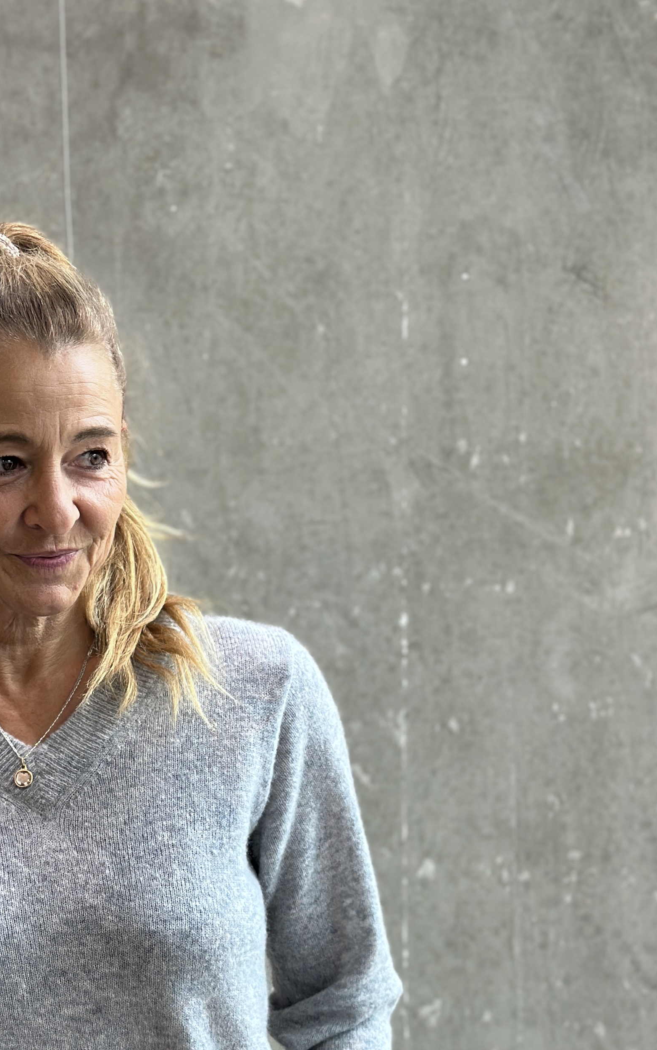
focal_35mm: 82
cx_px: 41
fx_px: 2349
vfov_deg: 25.0
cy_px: 772
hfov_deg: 15.7
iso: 125
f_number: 1.78
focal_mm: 6.86
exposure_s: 1/100
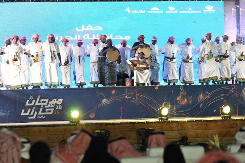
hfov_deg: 10.3
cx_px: 122
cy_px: 82
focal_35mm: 200
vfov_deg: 6.9
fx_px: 1360
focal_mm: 200
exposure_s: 1/160
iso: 8000
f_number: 5.6
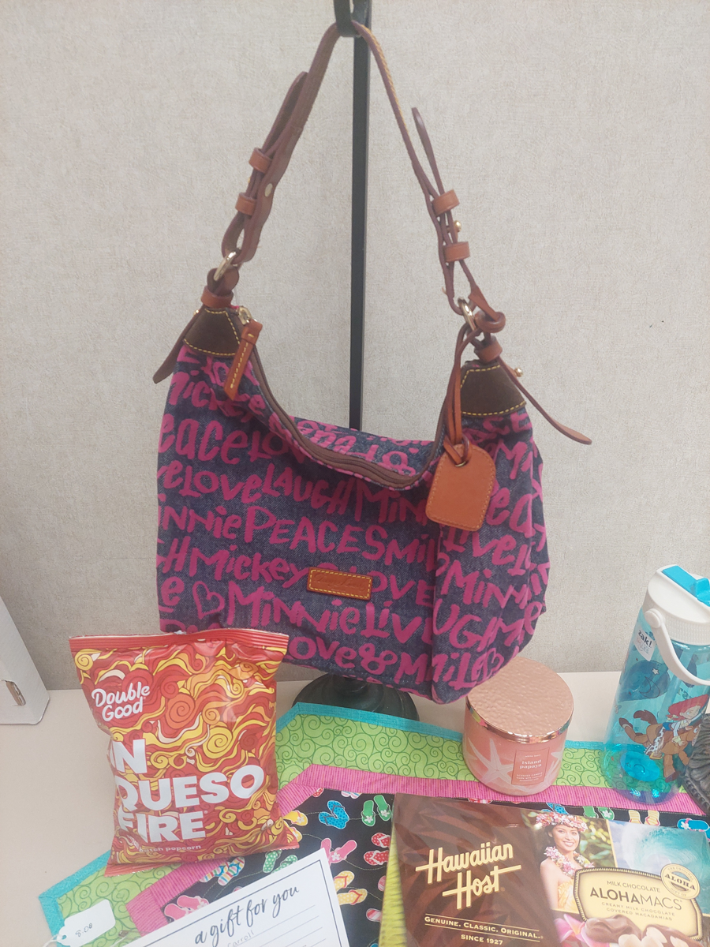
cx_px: 355
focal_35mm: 24
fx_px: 656
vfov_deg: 71.6
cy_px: 474
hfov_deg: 56.8
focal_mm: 5.23
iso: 200
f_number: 1.8
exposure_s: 1/60
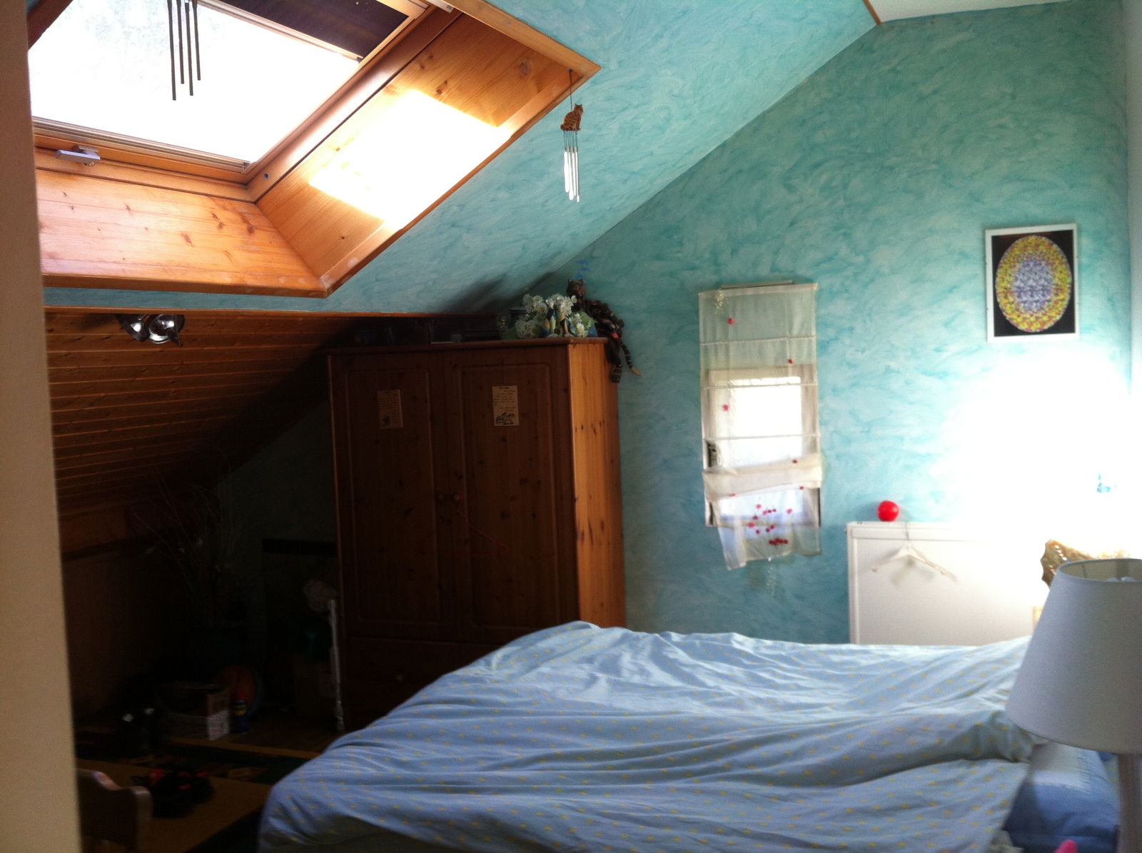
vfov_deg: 40.6
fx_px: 1153
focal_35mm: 35
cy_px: 426
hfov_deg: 52.7
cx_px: 571
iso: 80
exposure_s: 1/30
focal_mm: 3.85
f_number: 2.8
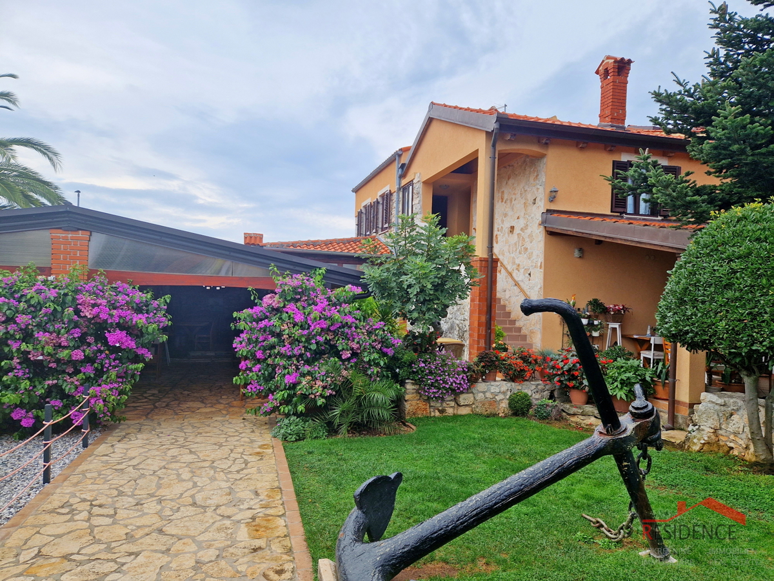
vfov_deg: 58.9
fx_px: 514
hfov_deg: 73.9
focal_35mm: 23
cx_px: 387
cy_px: 290
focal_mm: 5.4
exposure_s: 1/499
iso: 50
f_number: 1.8
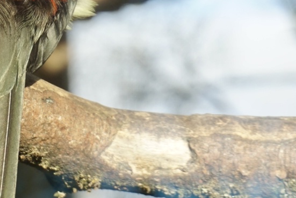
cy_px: -50
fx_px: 1485
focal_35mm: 180
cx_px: -56
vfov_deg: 7.5
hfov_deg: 11.2
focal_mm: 41
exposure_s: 1/160
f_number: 5.6
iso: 200
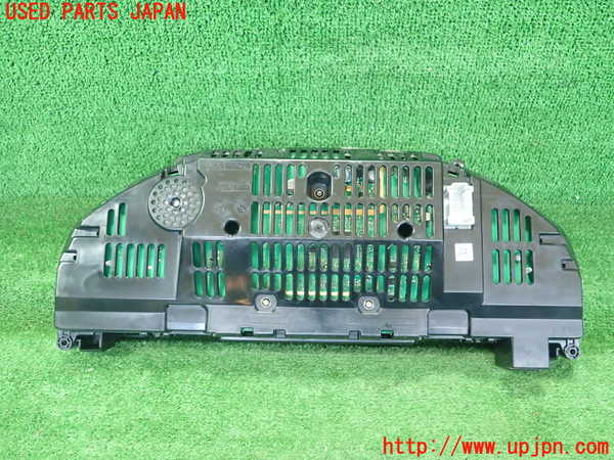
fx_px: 532
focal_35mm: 30
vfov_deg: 46.8
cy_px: 230
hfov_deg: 60.0
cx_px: 307
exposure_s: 1/125
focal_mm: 5.5
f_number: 2.3
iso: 800
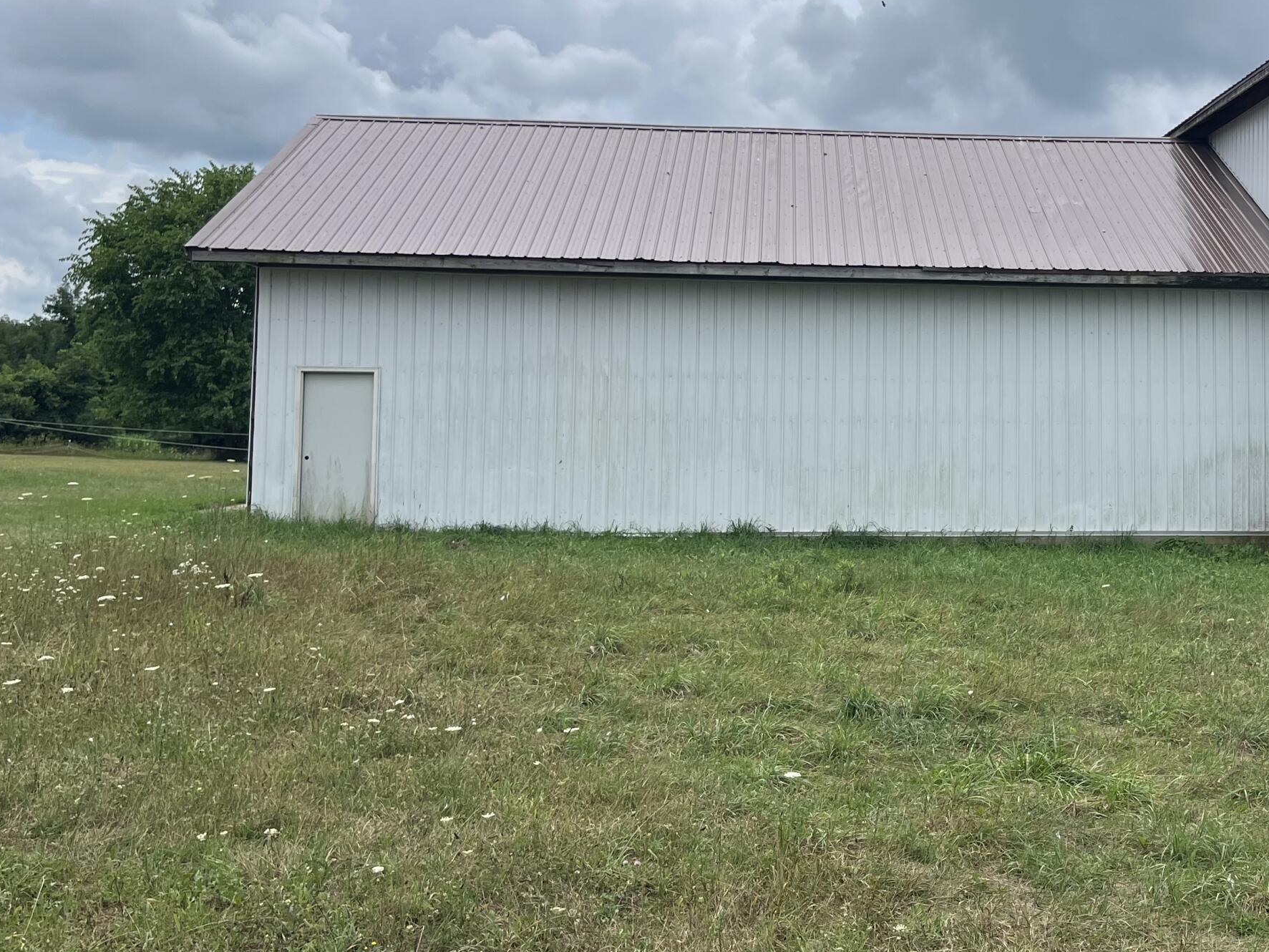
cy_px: 344
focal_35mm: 44
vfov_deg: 32.7
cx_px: 942
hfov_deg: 41.7
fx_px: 1613
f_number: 1.6
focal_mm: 5.1
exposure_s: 1/6173
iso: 50
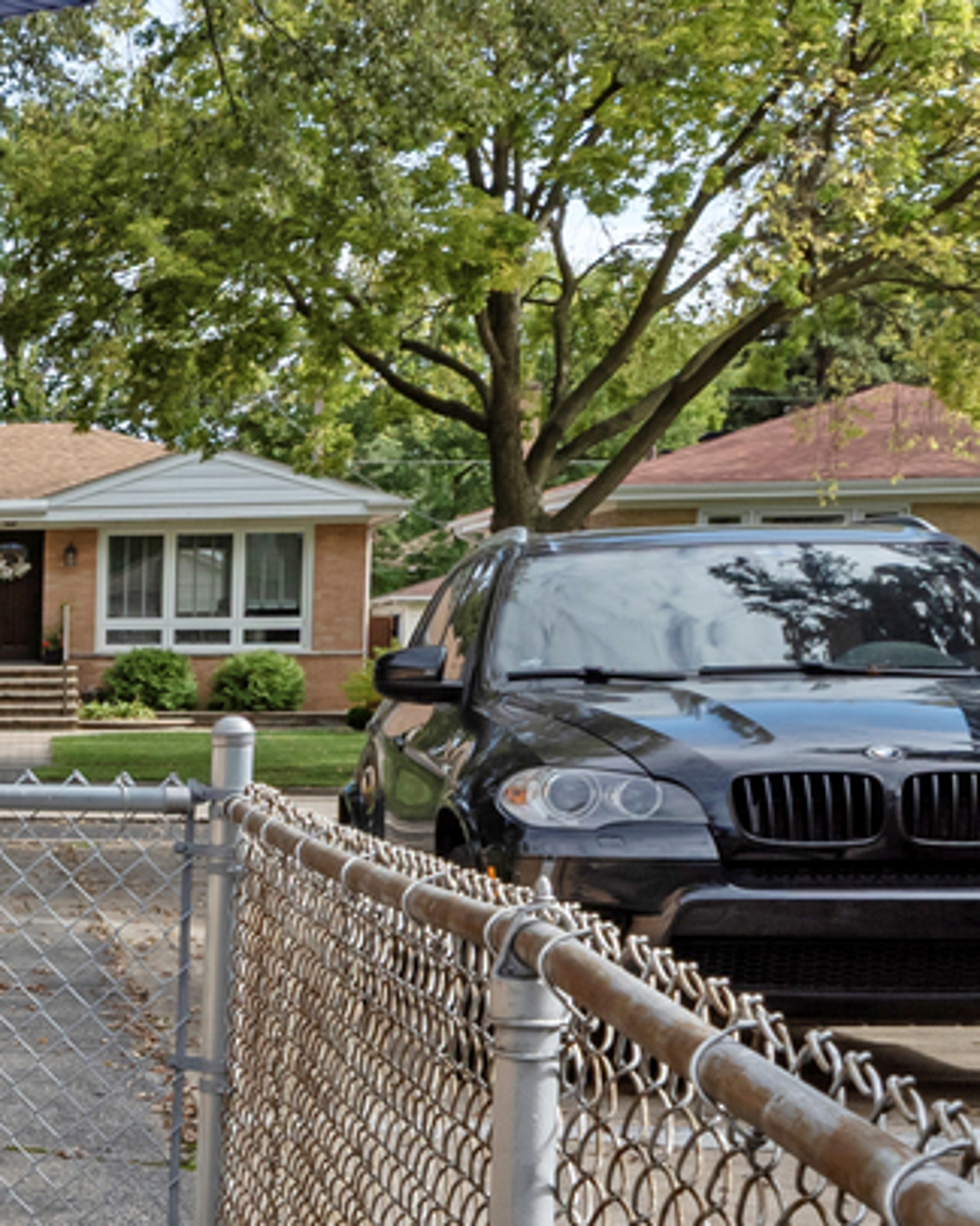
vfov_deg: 21.0
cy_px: 963
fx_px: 3263
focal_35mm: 90
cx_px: -1056
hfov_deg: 14.0
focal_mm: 24
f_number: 9
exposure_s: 1/500
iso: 320
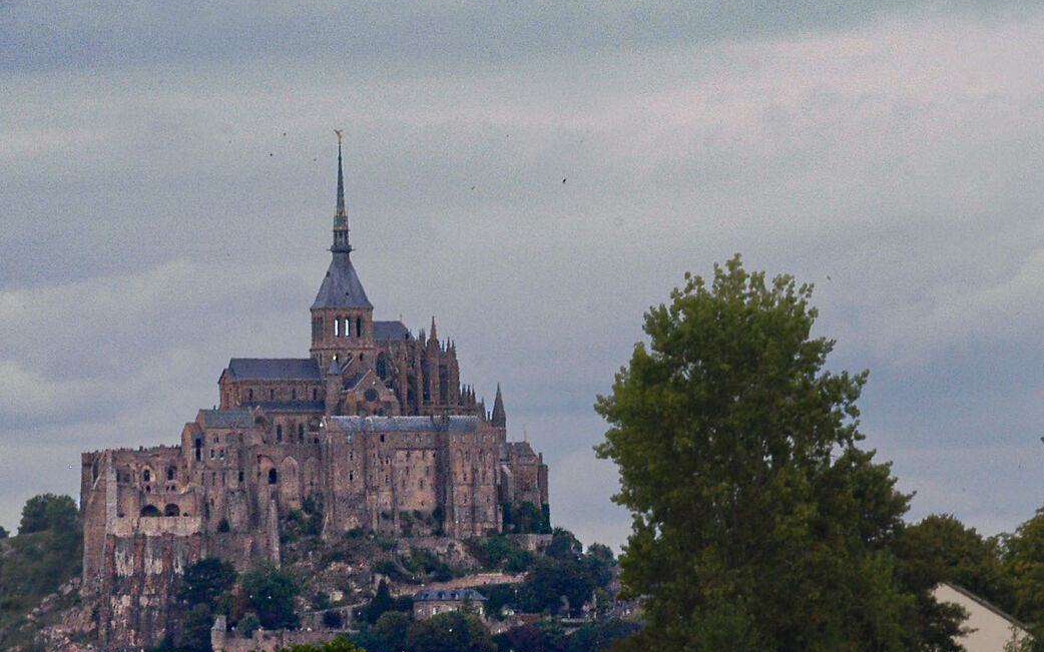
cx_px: 289
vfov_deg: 2.8
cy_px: 581
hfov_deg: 4.4
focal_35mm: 475
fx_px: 13518
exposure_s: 1/350
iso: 400
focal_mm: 135
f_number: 16
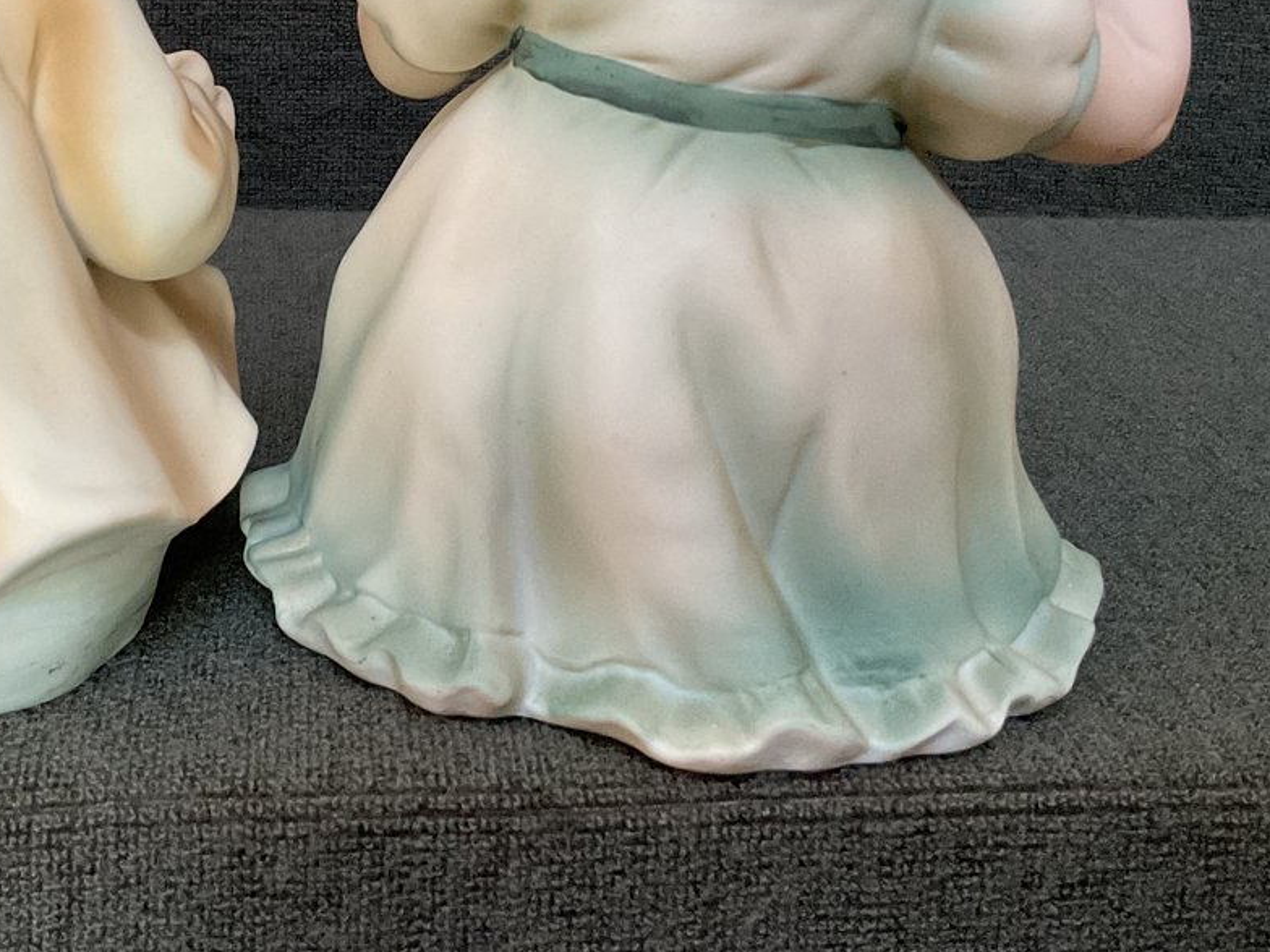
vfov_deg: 25.3
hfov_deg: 33.9
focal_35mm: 56
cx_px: 375
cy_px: 98
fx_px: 2055
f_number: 1.8
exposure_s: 1/60
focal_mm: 3
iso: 250
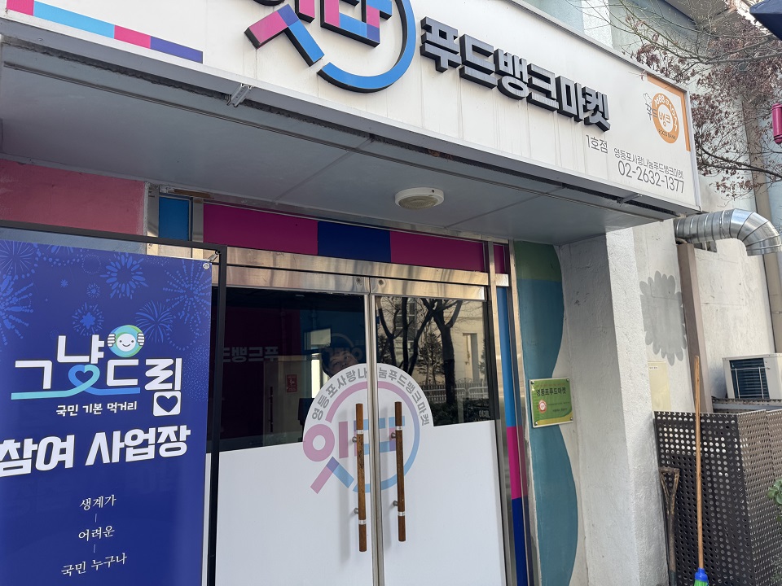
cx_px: 391
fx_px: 542
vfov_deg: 56.8
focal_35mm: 24
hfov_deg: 71.6
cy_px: 293
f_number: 1.78
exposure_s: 1/121
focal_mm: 6.76
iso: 64
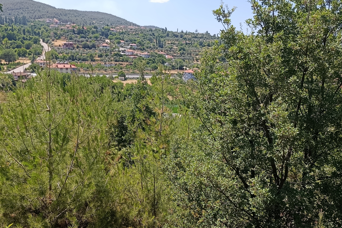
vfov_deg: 39.7
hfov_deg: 57.2
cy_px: 83
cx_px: 163
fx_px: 313
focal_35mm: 33
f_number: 1.65
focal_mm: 6.11
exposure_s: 1/613
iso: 50
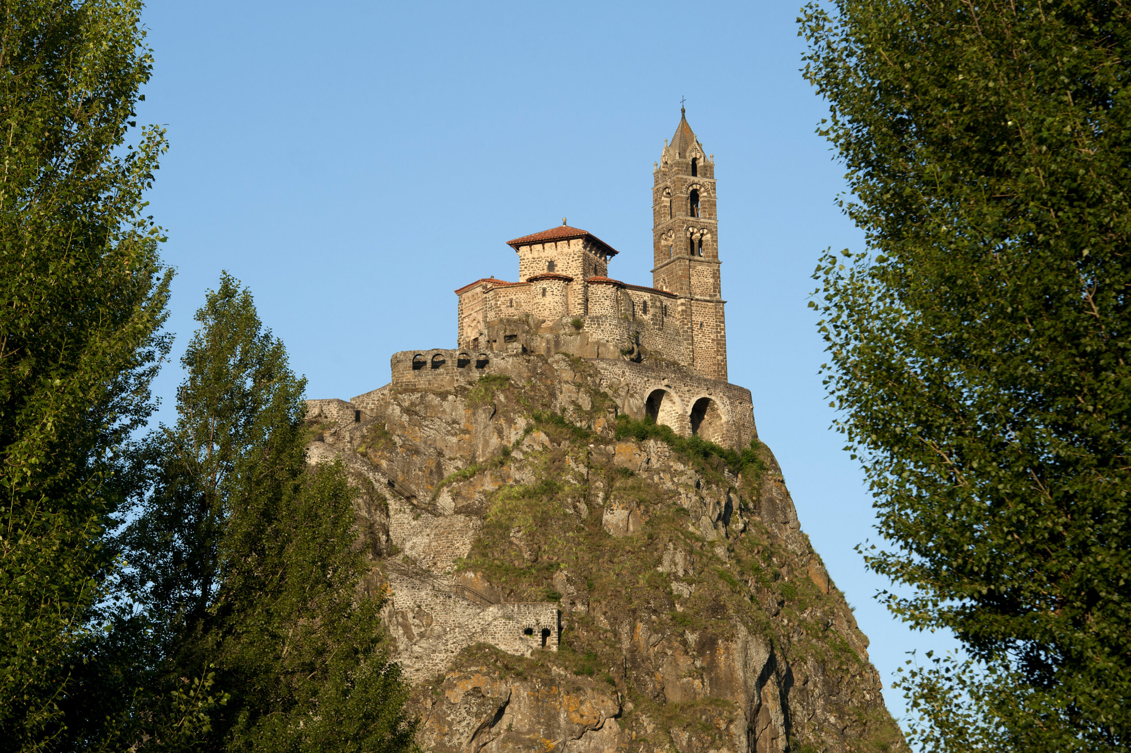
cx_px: 566
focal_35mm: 125
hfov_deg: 16.4
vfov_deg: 11.0
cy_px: 376
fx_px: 3924
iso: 200
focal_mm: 125
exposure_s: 1/320
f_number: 9
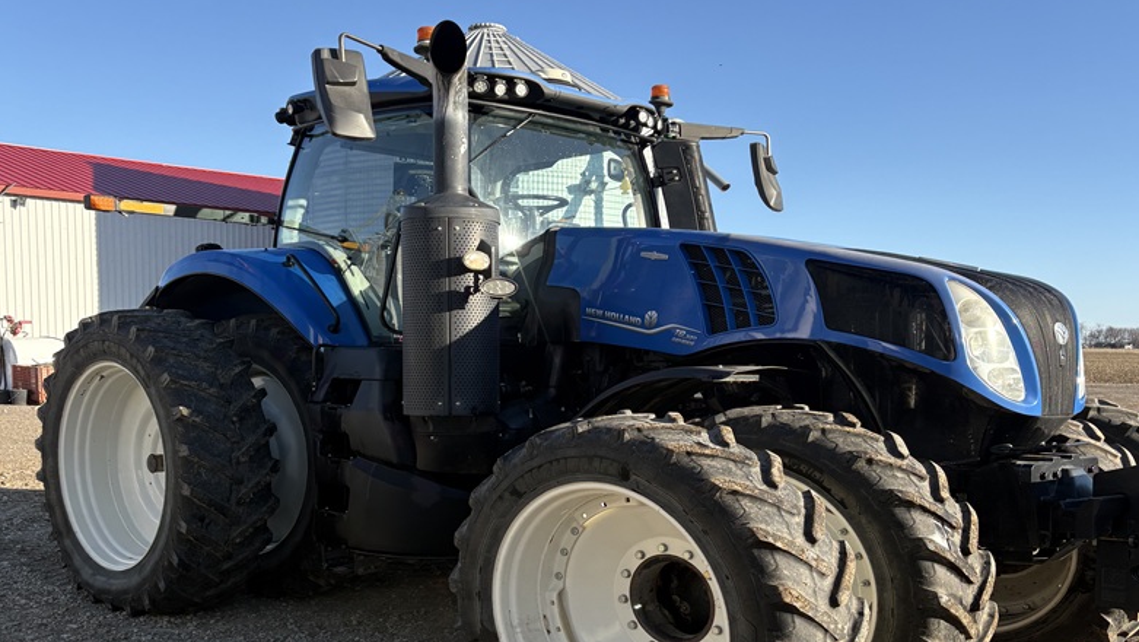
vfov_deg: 39.8
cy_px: 417
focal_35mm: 29
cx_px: 572
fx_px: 876
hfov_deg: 66.0
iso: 50
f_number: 1.6
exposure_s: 1/1393
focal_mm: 5.96
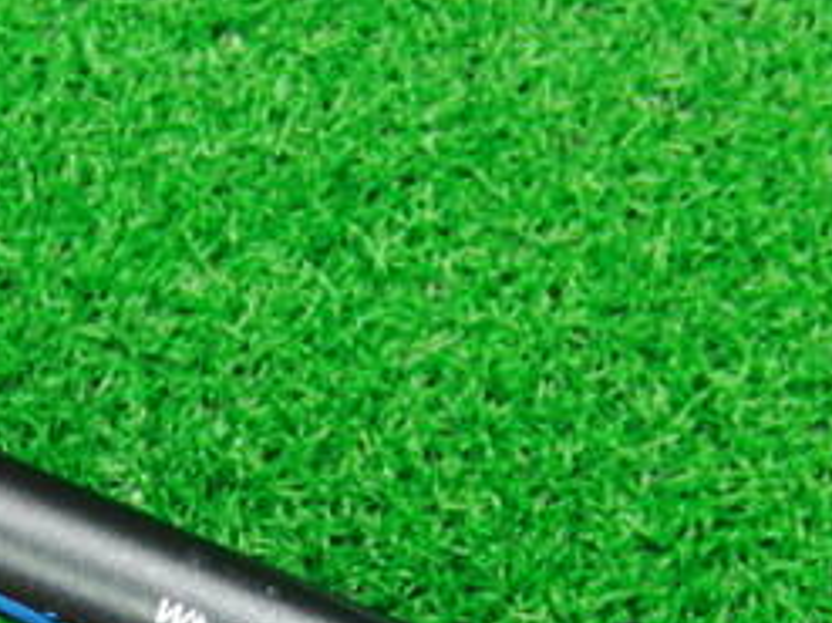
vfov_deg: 15.2
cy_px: 586
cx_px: 34
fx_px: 2306
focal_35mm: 96
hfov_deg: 19.9
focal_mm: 6.42
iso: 400
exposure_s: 1/20
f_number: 3.6
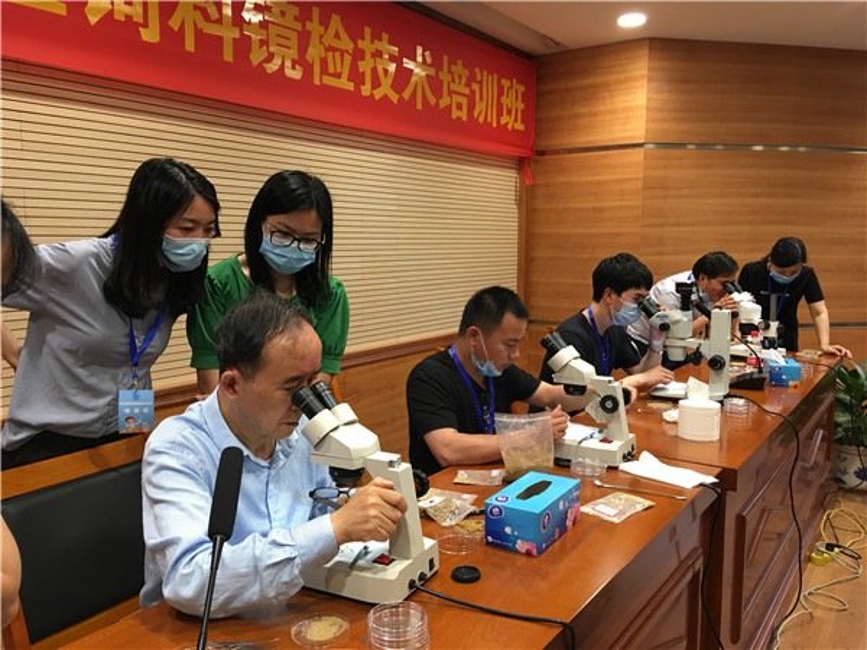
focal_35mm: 29
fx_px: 726
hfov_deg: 61.7
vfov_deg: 48.2
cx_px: 434
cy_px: 325
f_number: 2.2
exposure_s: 1/17
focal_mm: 4.15
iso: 64
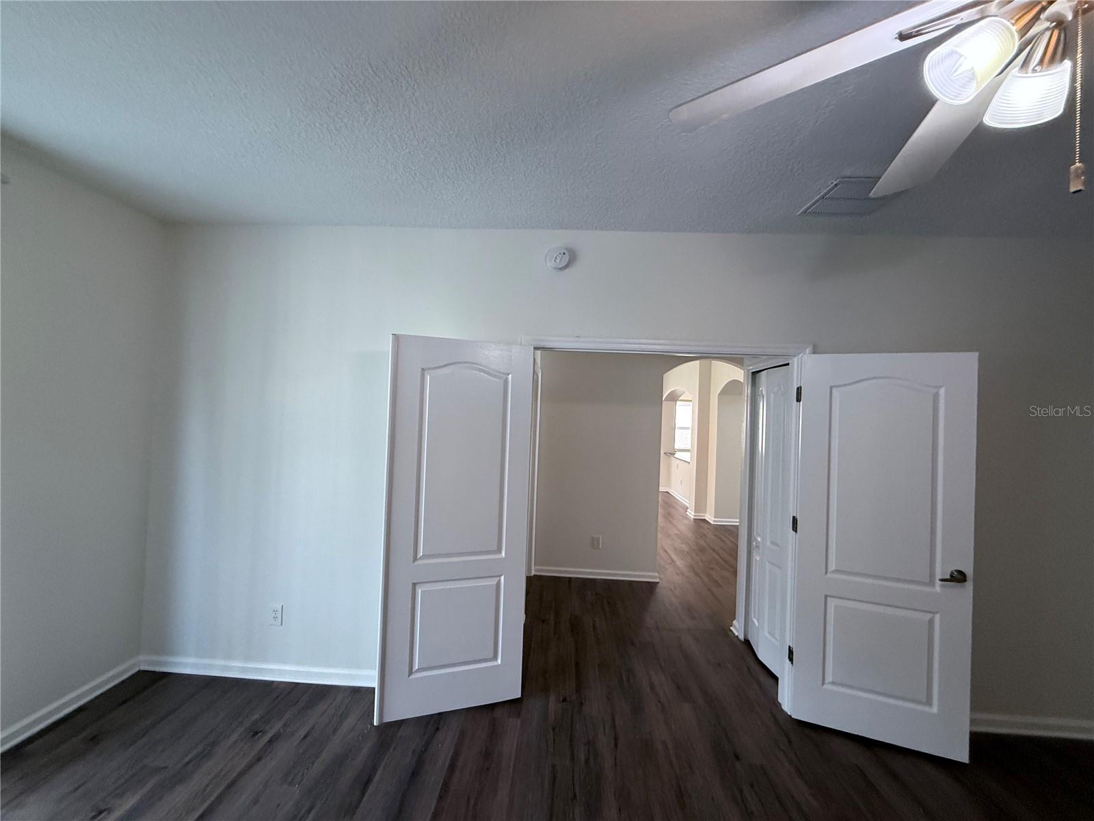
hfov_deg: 102.1
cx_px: 547
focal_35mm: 14
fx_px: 442
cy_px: 410
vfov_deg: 85.7
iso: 320
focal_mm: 2.22
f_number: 2.2
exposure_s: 1/120
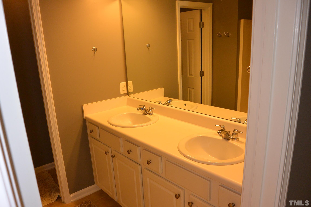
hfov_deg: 67.4
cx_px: 156
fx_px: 233
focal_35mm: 27
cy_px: 104
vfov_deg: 47.9
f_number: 3.5
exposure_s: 1/60
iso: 220
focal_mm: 10
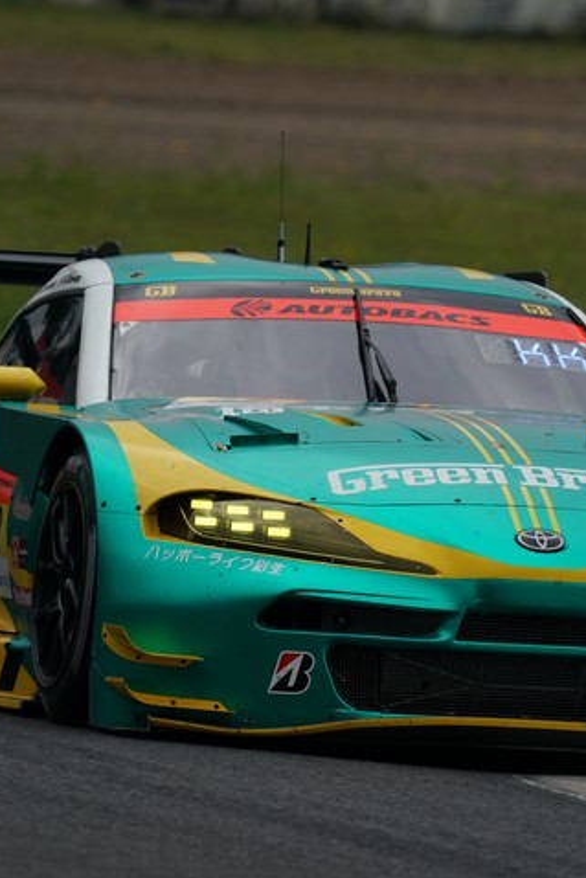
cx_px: 351
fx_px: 22055
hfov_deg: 1.5
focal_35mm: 904
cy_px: 439
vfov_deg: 2.3
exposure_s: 1/800
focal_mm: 600
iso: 200
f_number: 8
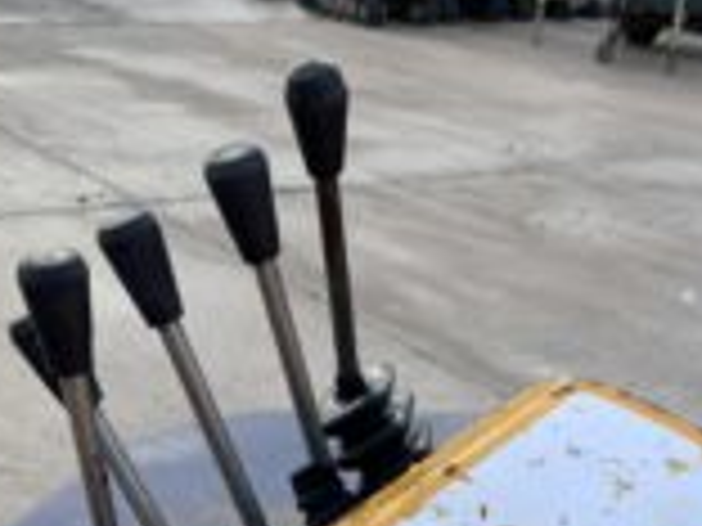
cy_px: 557
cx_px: 382
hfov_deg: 29.0
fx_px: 1359
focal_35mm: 67
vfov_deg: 21.0
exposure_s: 1/394
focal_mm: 3
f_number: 1.8
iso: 16
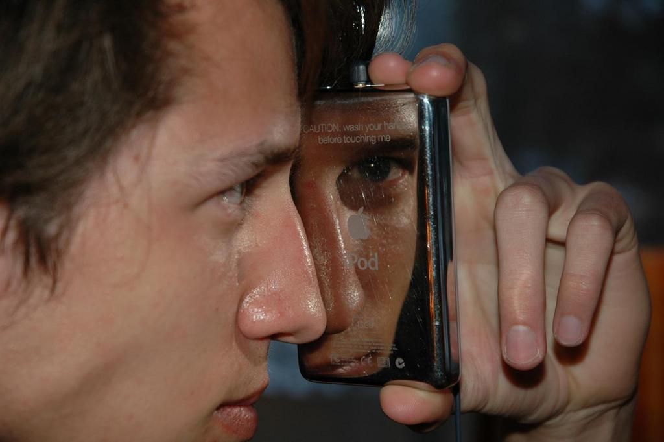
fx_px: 1935
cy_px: 221
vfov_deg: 13.0
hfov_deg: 19.5
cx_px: 332
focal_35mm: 105
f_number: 4.5
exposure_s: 1/60
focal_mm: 70
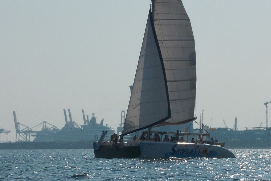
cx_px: 147
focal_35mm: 229
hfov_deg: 9.0
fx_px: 1724
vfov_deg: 6.0
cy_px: 70
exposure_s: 1/320
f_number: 13.6
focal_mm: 20
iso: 80
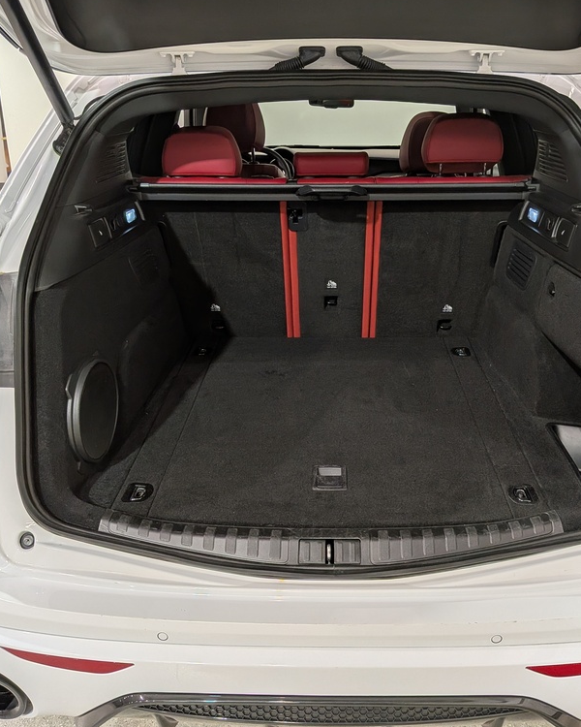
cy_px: 360
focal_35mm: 32
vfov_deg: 55.7
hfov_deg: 45.7
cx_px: 330
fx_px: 688
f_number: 1.7
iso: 36
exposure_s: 1/98.9
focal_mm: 4.53
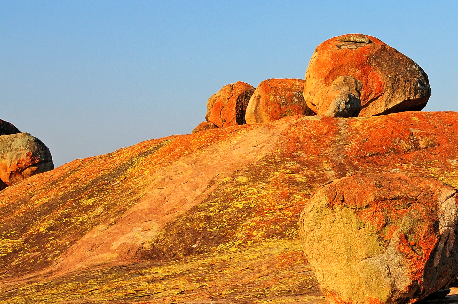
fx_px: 1105
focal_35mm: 87
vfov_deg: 15.3
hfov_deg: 22.7
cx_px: 430
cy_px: -18
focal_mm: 24
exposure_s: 1/400
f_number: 8
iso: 200
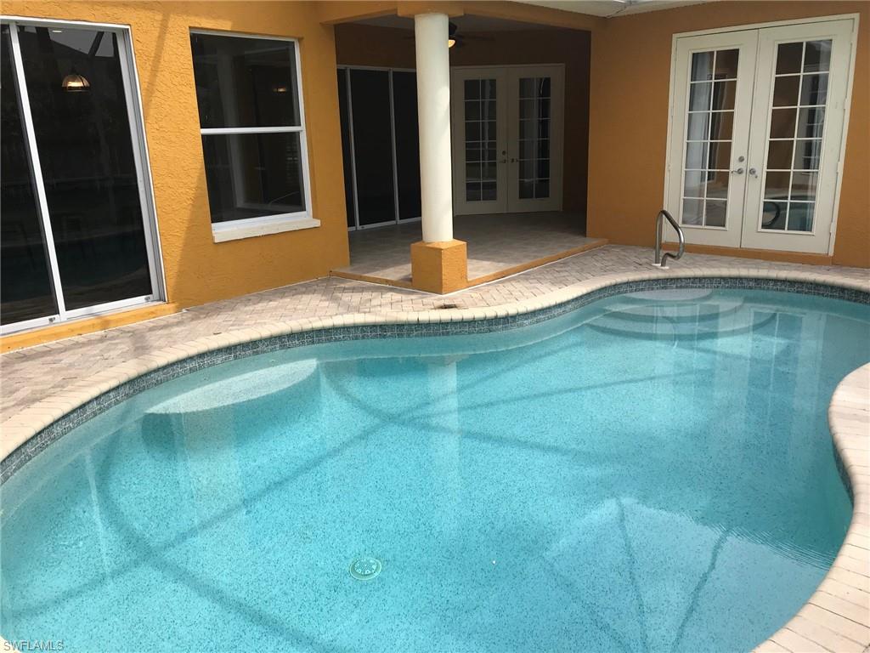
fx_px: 704
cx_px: 435
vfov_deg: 49.7
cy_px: 326
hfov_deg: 63.4
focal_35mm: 28
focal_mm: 3.99
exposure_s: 1/736
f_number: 1.8
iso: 20
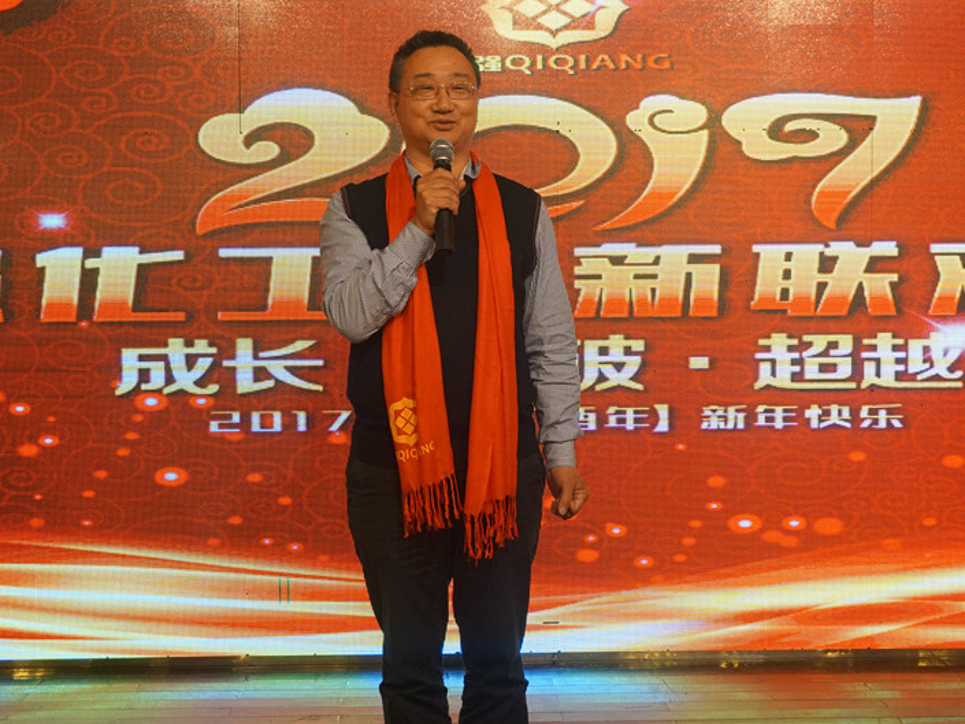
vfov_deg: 24.2
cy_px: 361
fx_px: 1688
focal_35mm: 61
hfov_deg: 31.9
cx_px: 471
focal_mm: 37
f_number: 5.6
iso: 1600
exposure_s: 1/160
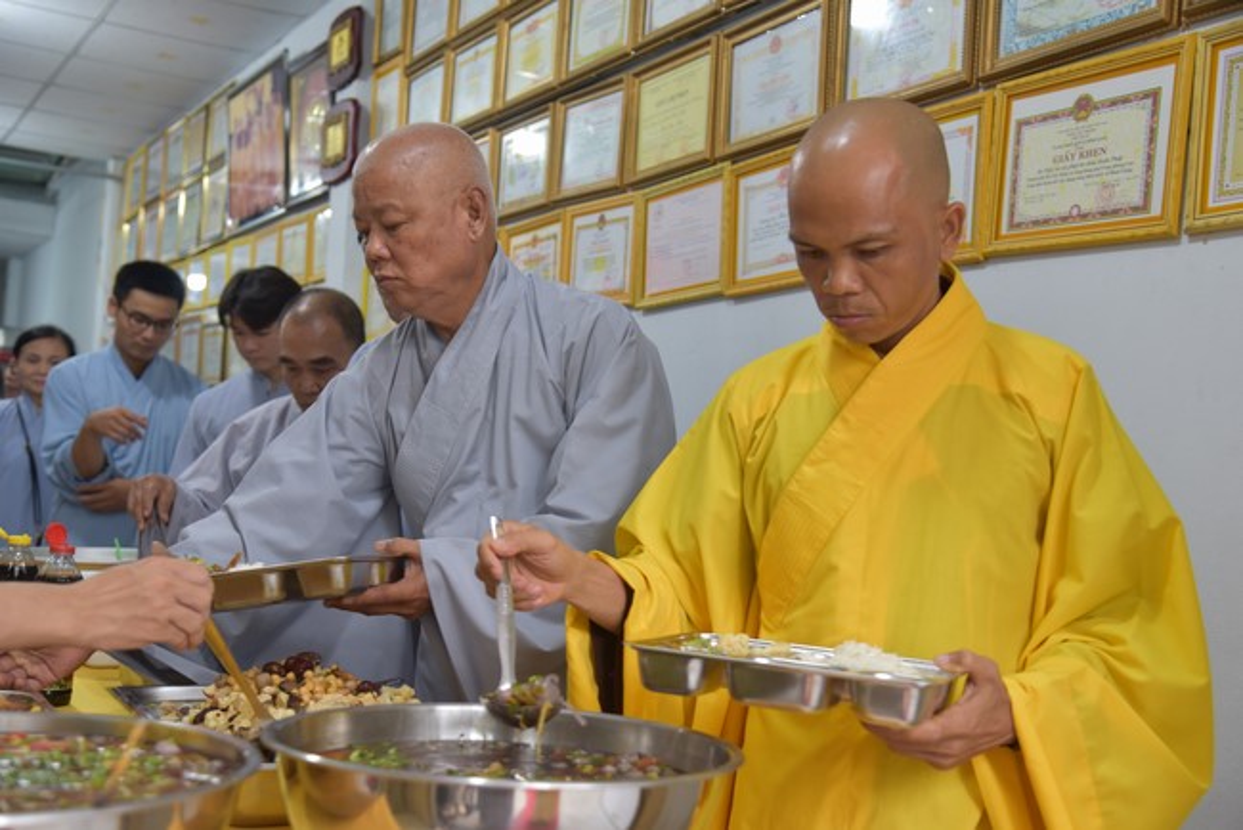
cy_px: 415
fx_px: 1520
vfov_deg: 30.5
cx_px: 622
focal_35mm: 44
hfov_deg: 44.5
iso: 500
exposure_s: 1/60
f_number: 4
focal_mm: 44
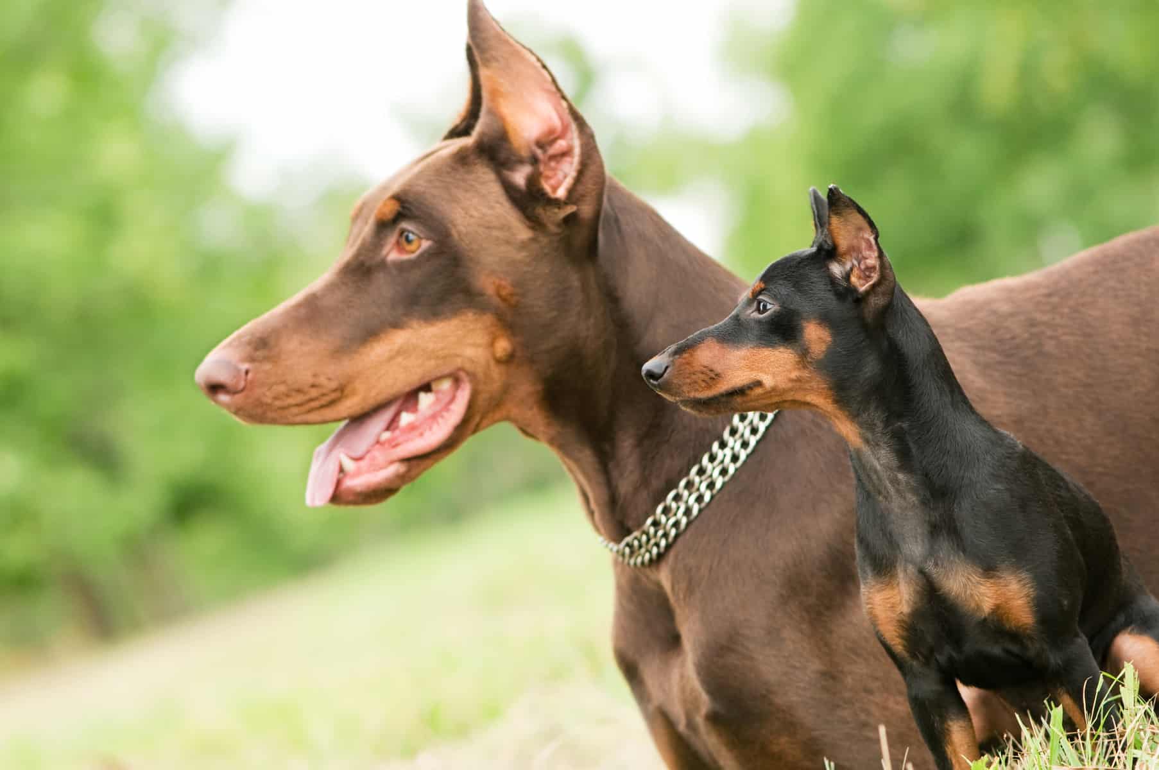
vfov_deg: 8.7
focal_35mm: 158
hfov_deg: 13.1
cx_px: 580
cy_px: 385
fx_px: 5065
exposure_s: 1/160
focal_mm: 105
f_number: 4
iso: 200
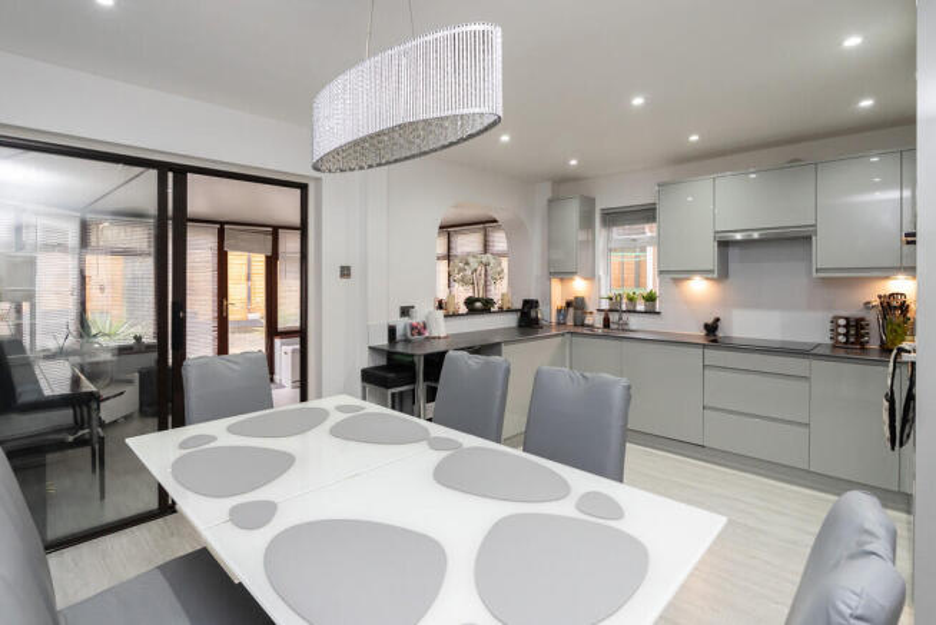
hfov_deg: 96.7
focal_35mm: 16
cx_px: 468
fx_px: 416
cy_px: 312
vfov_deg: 73.8
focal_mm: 16
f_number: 7.1
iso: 2000
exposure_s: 1/80
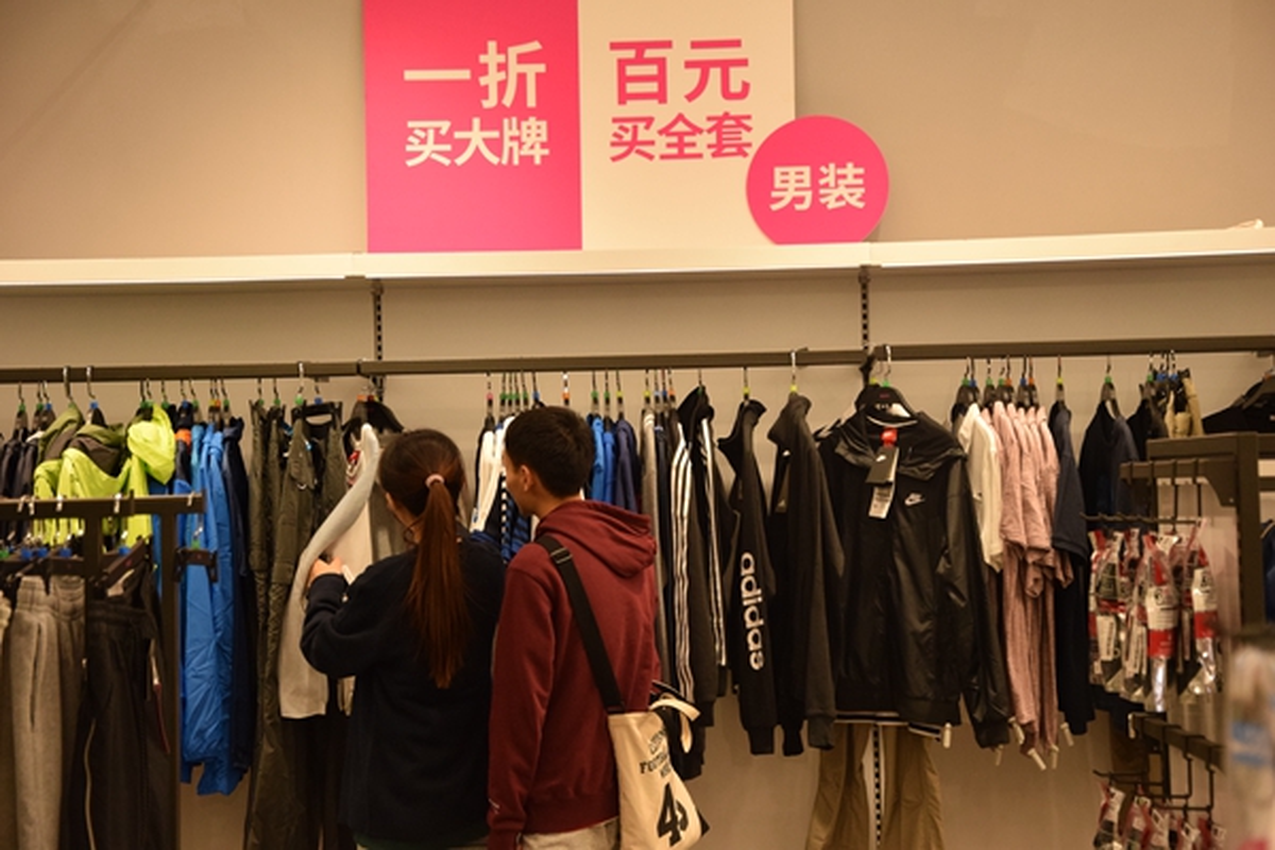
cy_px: 425
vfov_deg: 14.7
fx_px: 3293
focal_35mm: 93
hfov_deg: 21.9
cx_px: 638
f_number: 5.3
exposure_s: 1/320
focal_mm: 62
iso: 1600
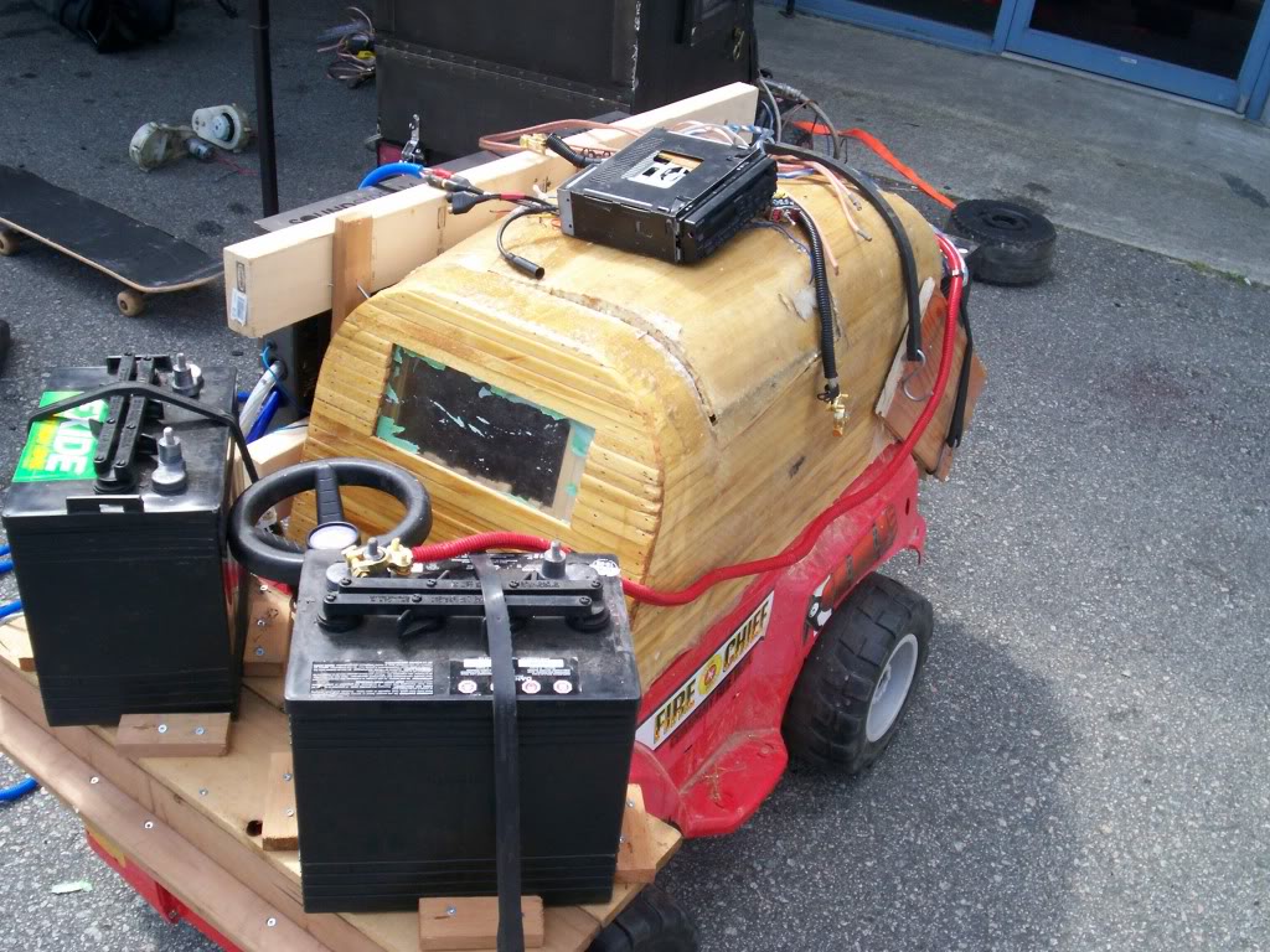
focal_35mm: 36
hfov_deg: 51.4
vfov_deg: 39.7
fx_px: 1321
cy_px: 476
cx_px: 635
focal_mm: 5.9
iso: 100
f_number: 4.5
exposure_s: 1/185
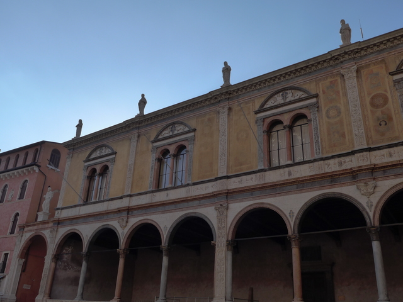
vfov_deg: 45.4
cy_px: 151
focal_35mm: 31
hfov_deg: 58.4
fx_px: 361
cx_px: 202
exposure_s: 1/800
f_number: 5.6
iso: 160
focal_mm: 6.5
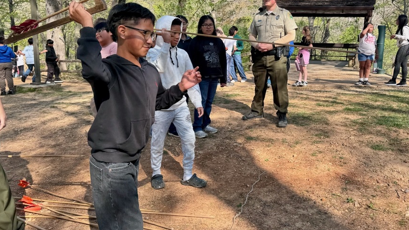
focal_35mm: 31
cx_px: 224
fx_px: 336
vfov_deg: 37.6
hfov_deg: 62.5
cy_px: 93
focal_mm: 6.76
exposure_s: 1/1042
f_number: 1.78
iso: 80
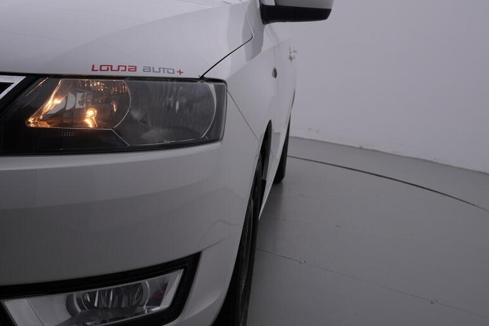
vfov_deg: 28.1
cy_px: 166
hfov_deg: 41.1
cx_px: 238
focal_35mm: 48
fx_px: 652
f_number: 5.6
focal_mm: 24
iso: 125
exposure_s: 1/125
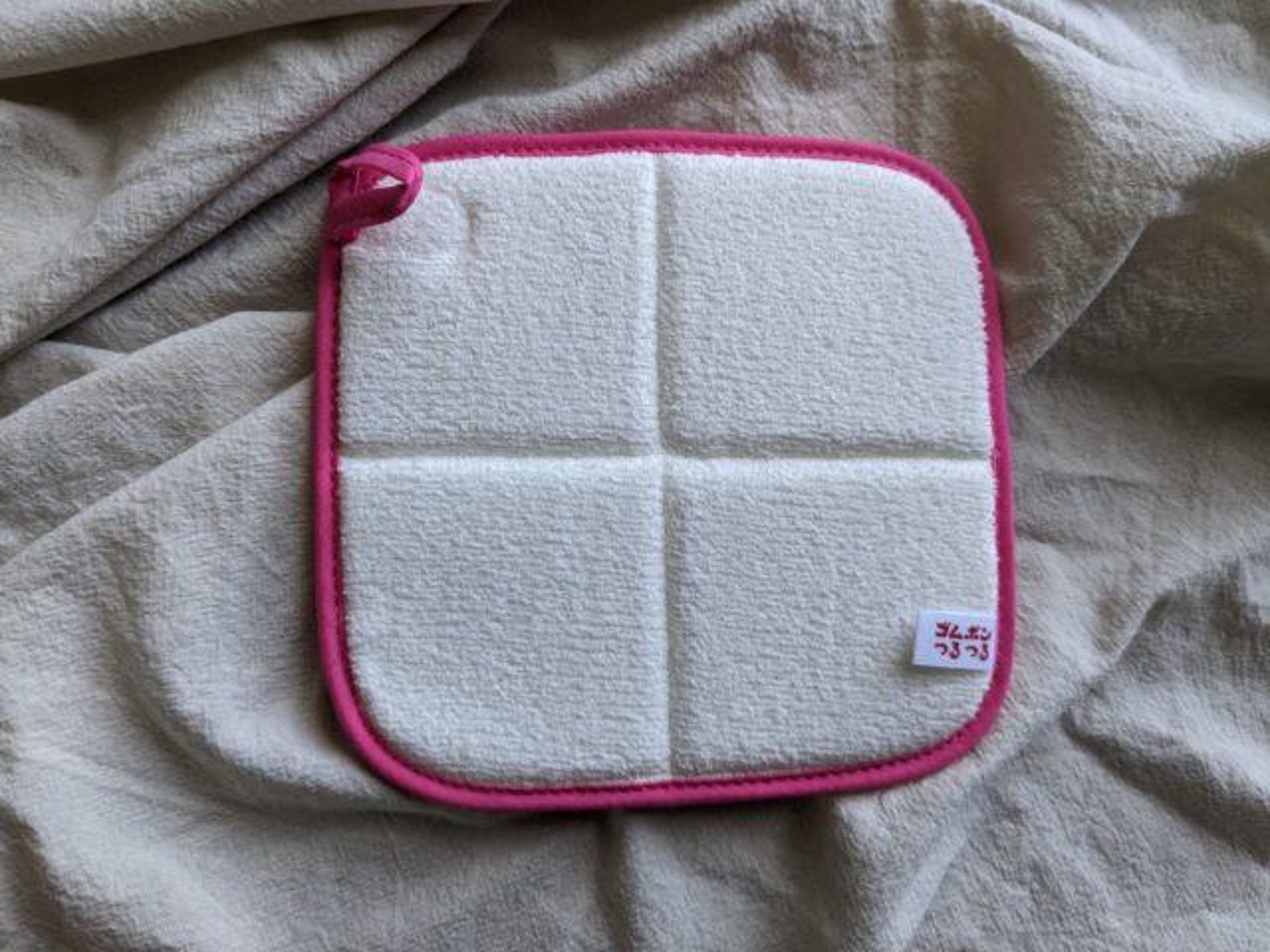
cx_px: 635
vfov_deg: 51.4
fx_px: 991
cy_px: 476
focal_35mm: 27
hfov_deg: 65.3
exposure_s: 1/99.9
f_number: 1.73
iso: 86
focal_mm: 4.38
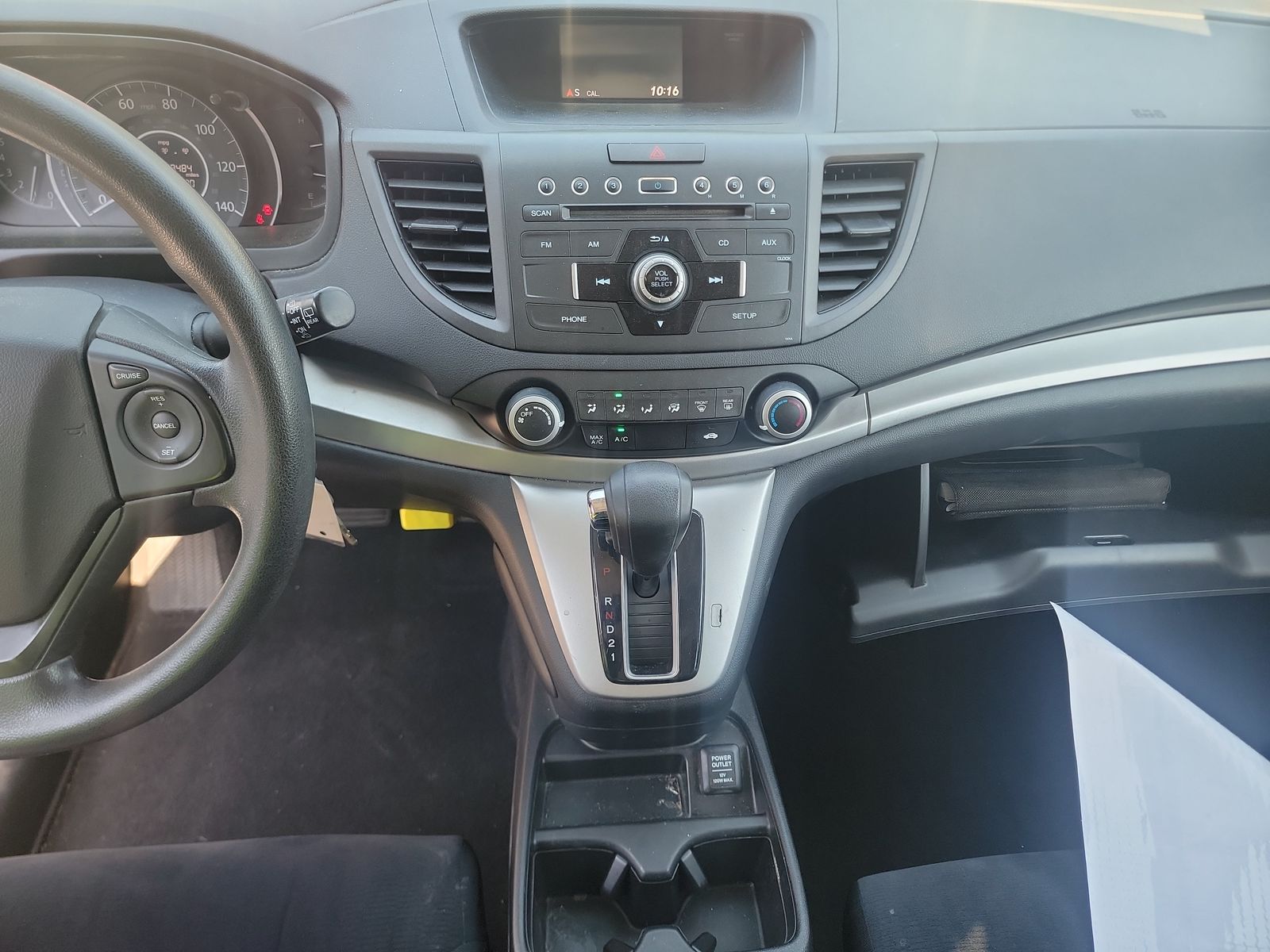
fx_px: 881
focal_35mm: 24
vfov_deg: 56.8
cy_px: 476
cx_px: 635
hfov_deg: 71.6
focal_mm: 6.7
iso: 110
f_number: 1.8
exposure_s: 1/59
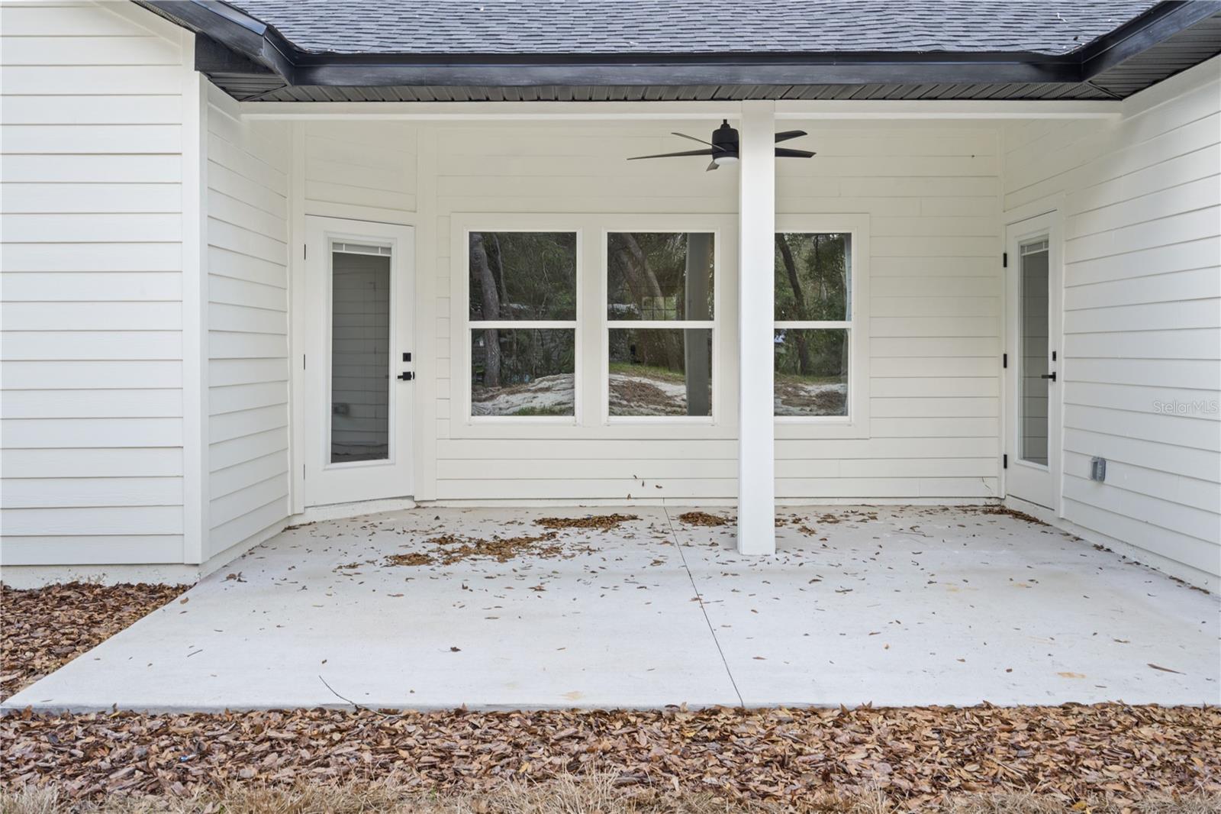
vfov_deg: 43.6
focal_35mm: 30
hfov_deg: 61.9
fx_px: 1017
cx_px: 610
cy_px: 407
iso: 250
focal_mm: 30
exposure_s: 1/10
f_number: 13
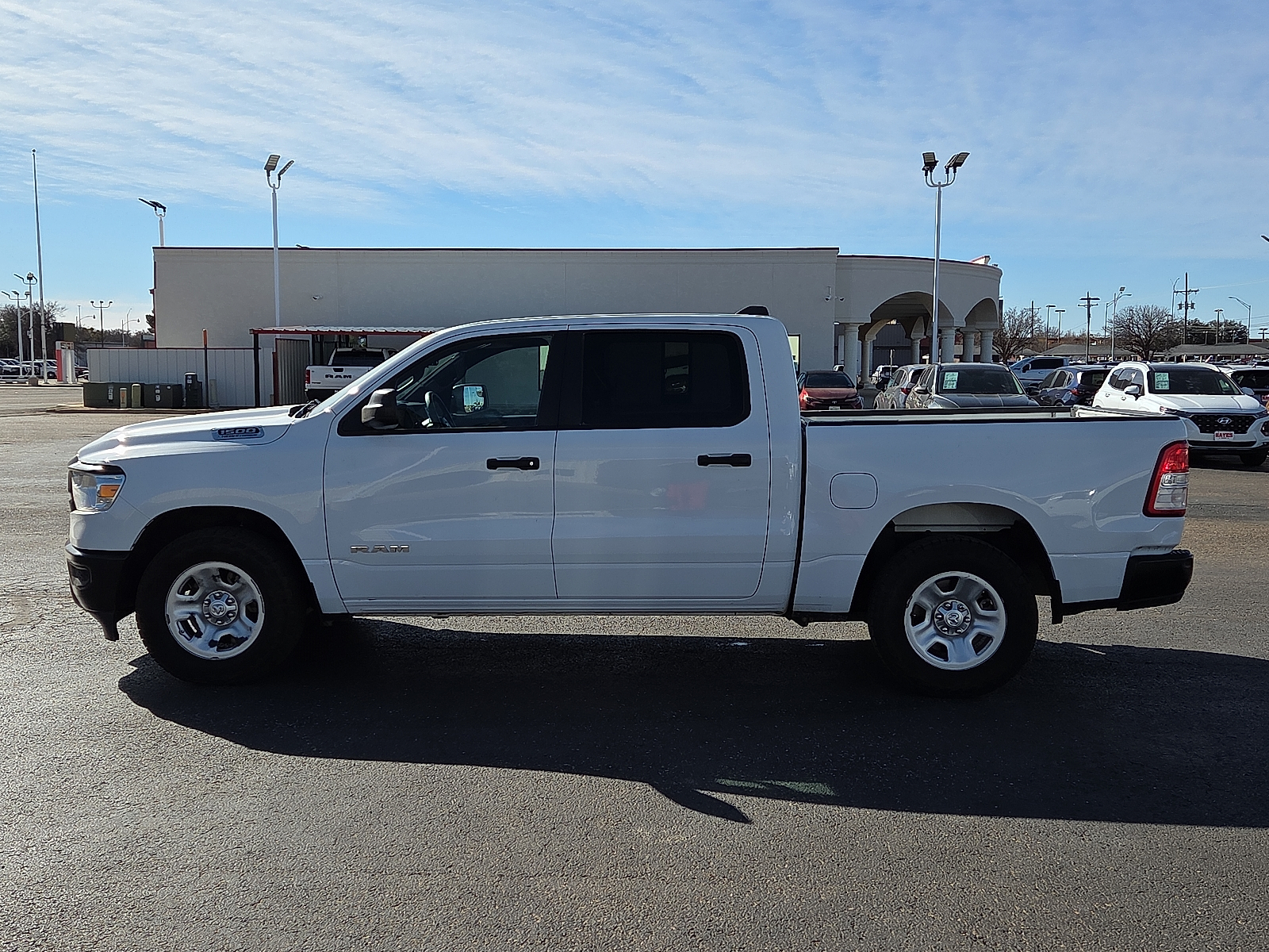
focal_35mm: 37
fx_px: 1356
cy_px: 476
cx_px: 634
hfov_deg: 50.1
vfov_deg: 38.7
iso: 76
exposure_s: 1/10000
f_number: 1.8
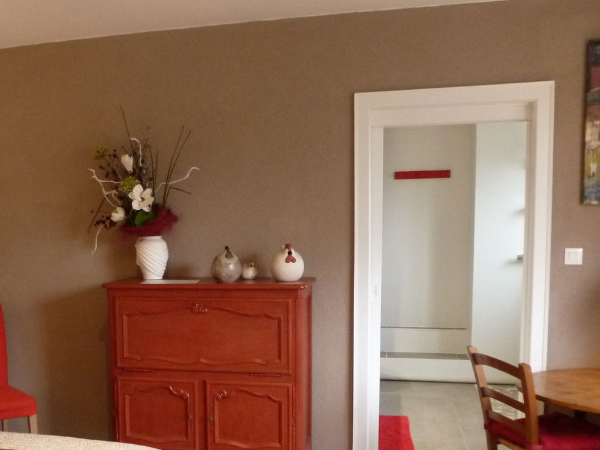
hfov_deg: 44.6
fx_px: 710
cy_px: 304
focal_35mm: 41
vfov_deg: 34.7
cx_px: 168
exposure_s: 1/20
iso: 400
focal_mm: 4.3
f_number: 3.3
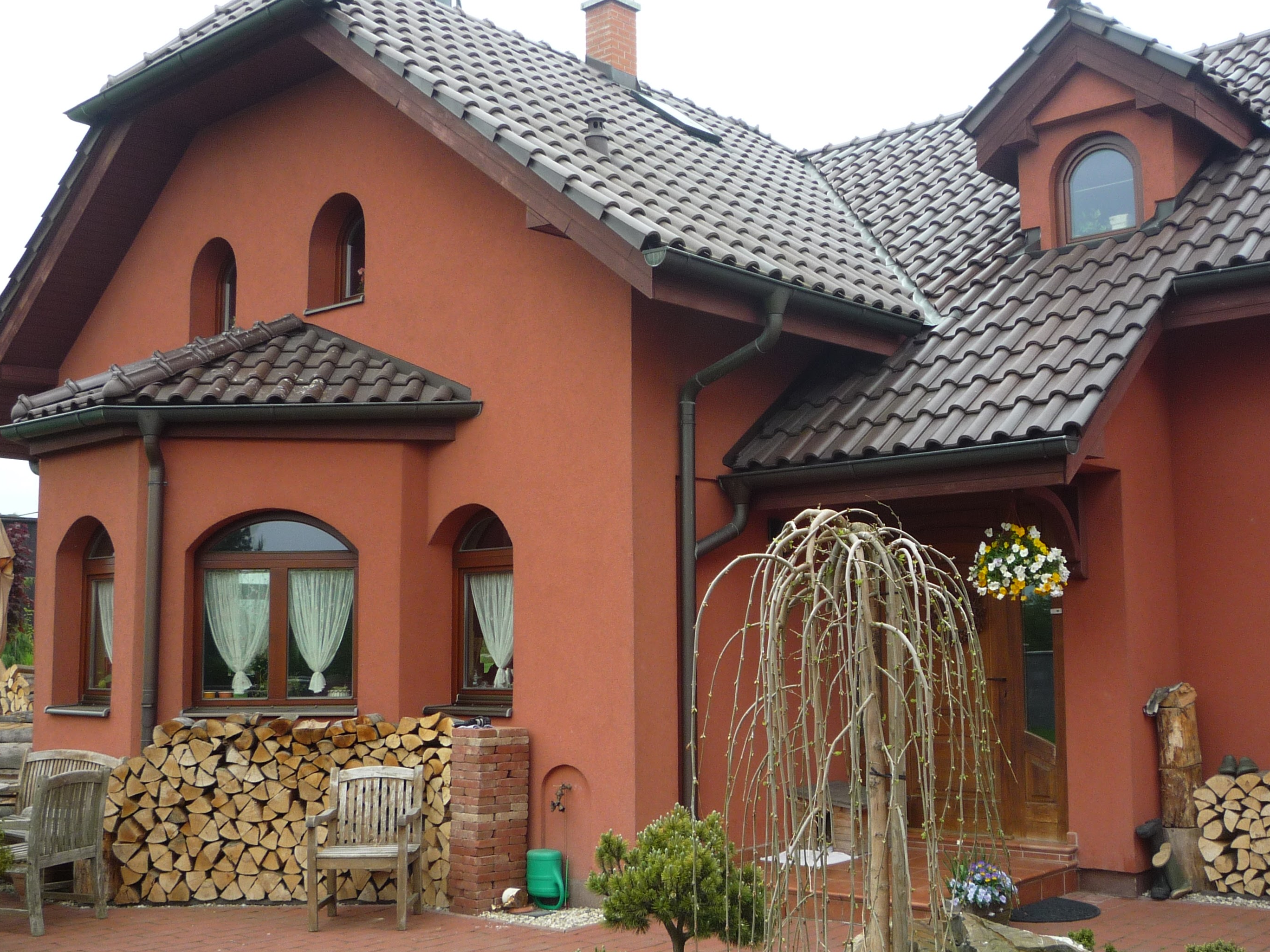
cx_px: 730
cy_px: 482
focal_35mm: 40
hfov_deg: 46.7
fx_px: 1468
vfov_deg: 36.0
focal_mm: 5.2
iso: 100
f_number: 4
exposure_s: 1/160
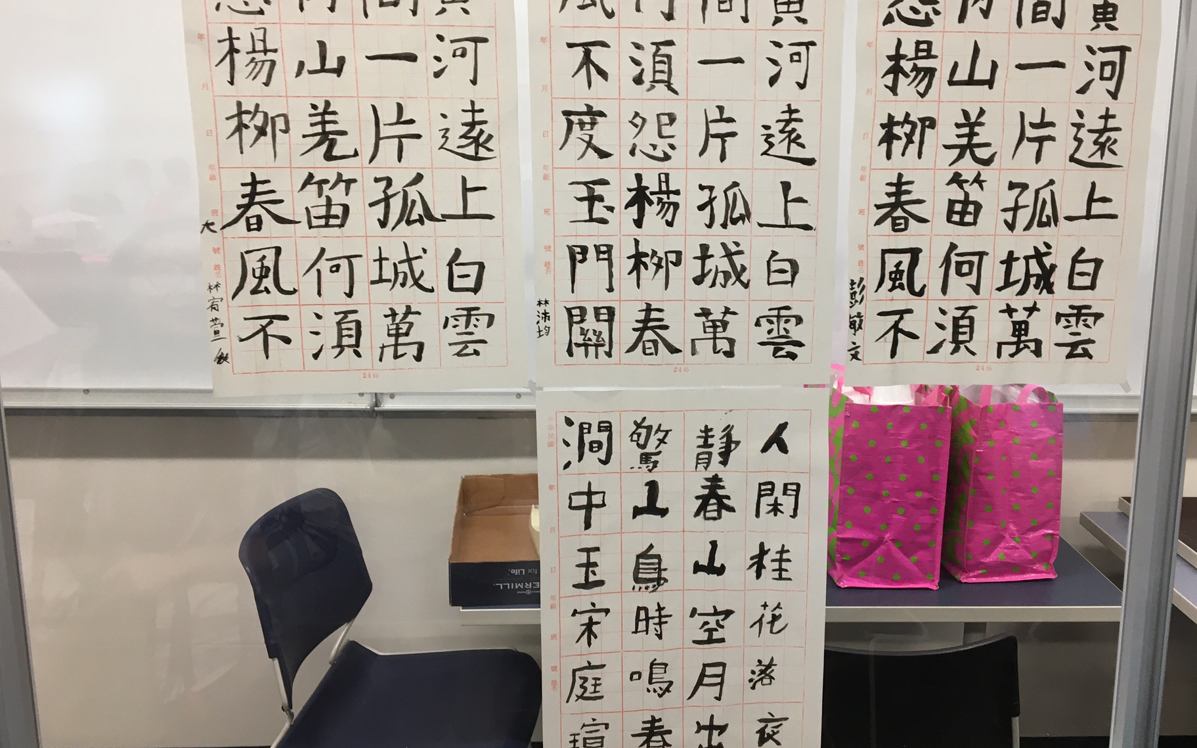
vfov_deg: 37.2
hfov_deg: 56.6
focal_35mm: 34
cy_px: 345
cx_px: 661
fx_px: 1109
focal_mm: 4.15
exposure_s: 1/30
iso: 50
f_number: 2.2
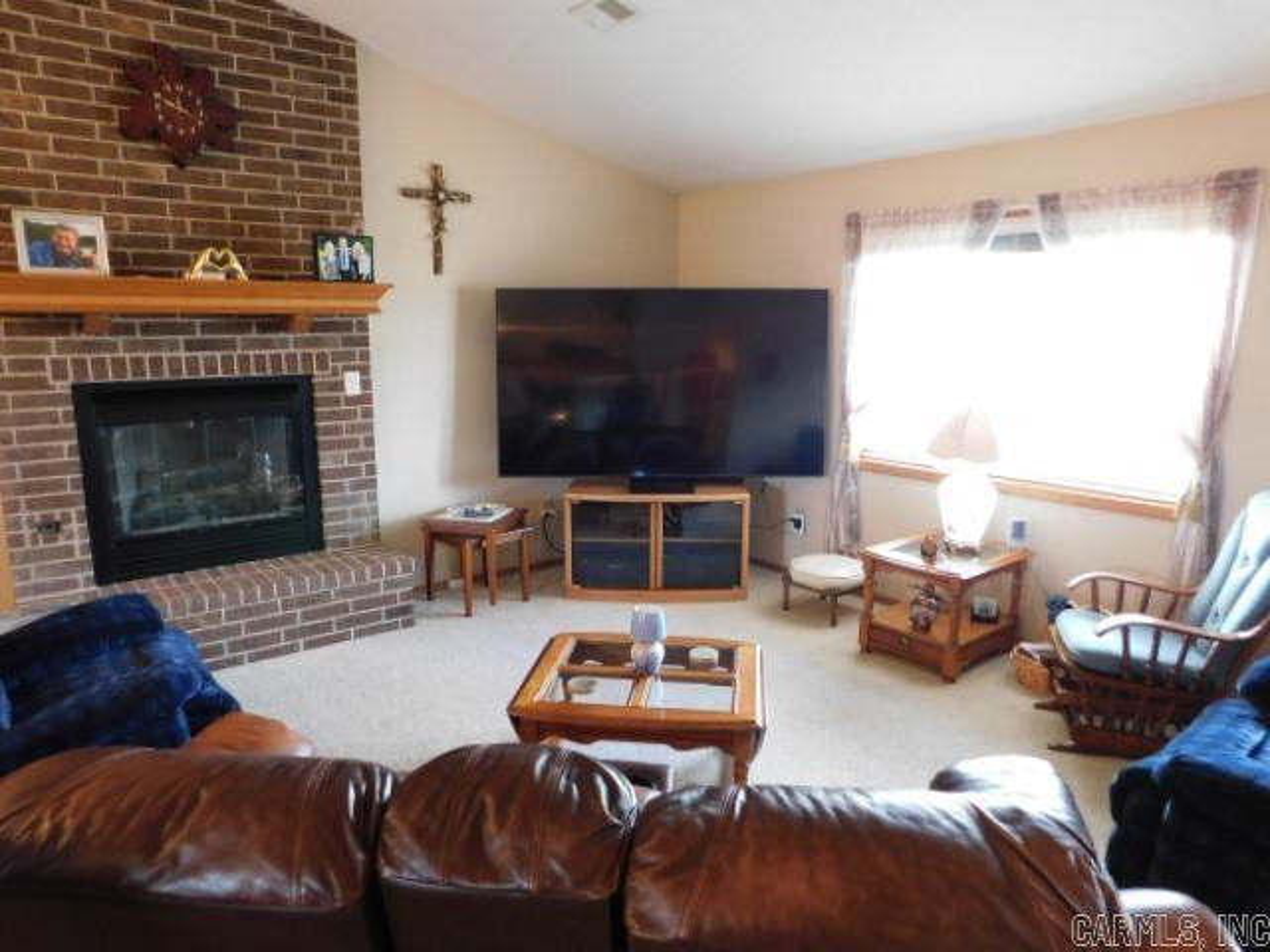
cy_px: 476
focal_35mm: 23
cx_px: 635
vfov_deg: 58.9
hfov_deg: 73.9
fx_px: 844
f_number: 3
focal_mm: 4
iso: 400
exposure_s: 1/10
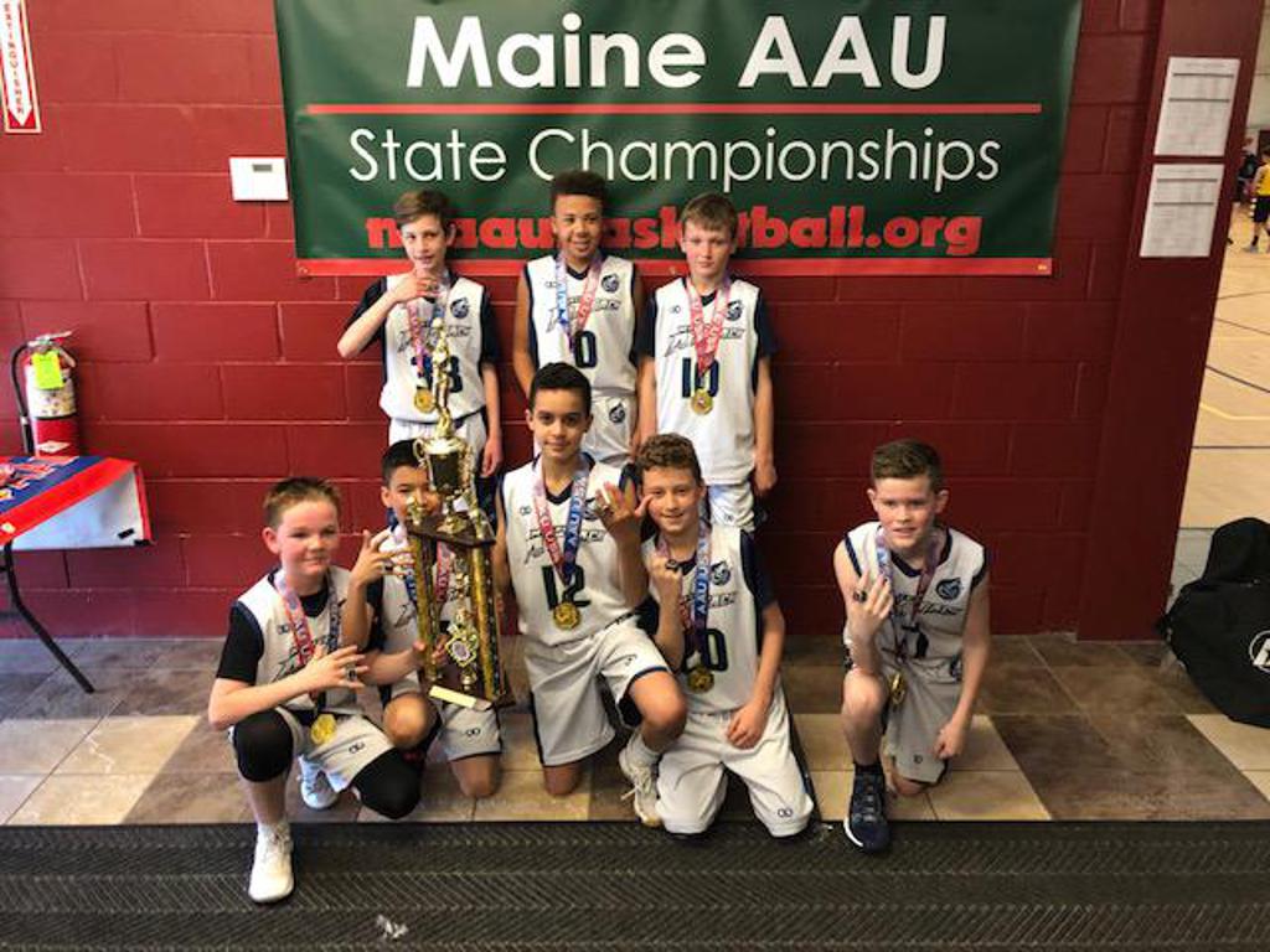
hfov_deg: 63.4
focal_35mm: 28
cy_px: 476
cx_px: 635
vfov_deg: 49.7
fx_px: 1027
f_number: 1.8
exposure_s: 1/15
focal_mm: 3.99
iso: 80
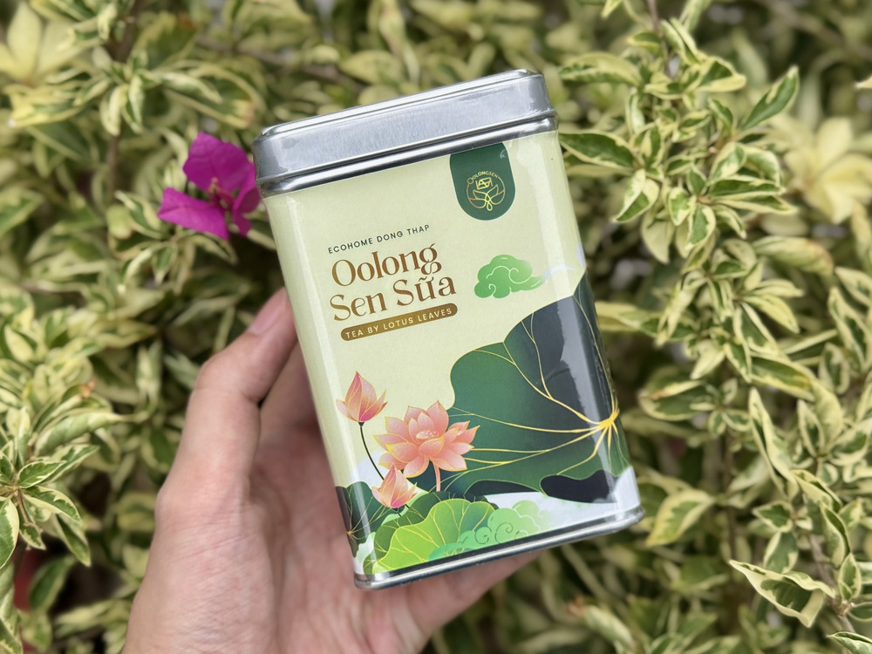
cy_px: 327
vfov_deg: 30.3
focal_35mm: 48
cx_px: 436
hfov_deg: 39.7
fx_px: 1209
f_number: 1.78
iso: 80
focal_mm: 6.76
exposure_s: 1/2762
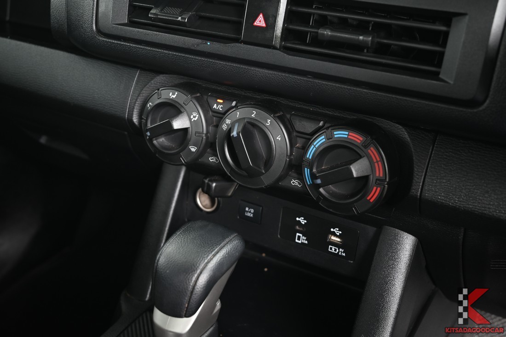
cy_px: 168
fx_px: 576
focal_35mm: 41
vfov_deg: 32.6
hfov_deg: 47.4
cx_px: 253
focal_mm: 41
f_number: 5.6
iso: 400
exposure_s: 1/10
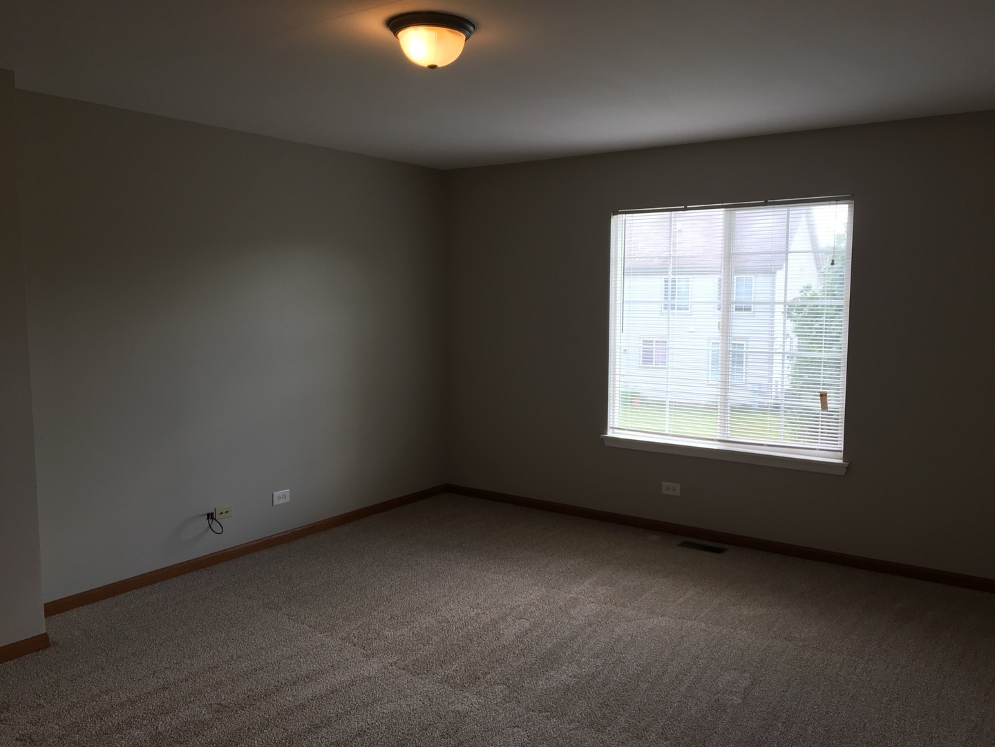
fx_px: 834
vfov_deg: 48.2
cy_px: 374
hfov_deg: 61.7
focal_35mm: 29
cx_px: 498
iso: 32
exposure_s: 1/60
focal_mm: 4.15
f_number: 2.2
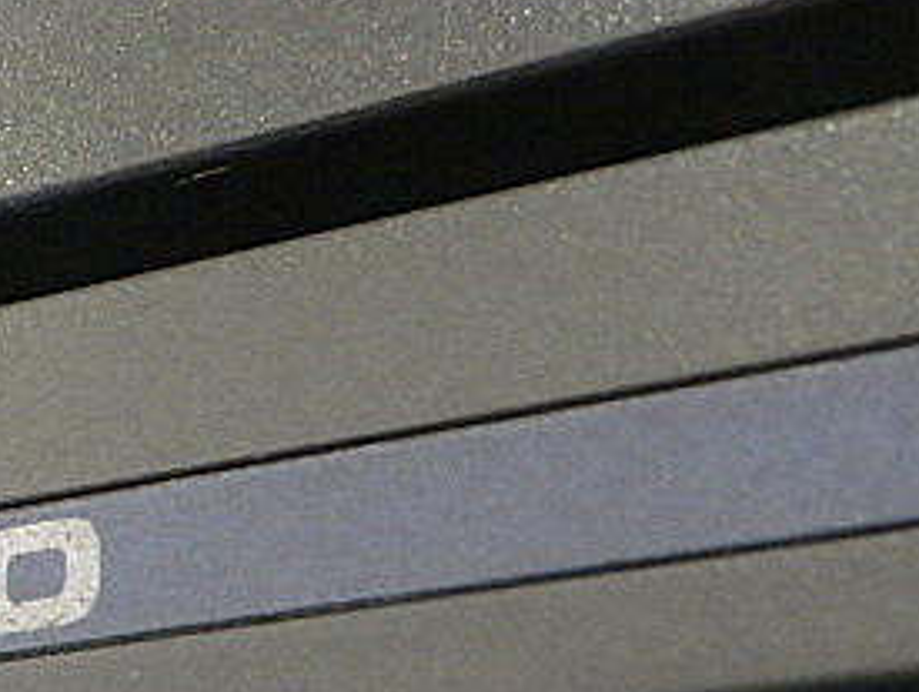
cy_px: 595
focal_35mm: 79
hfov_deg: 23.0
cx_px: -124
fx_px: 2100
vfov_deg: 18.5
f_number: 3.8
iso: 1600
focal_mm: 6.1
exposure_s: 1/40
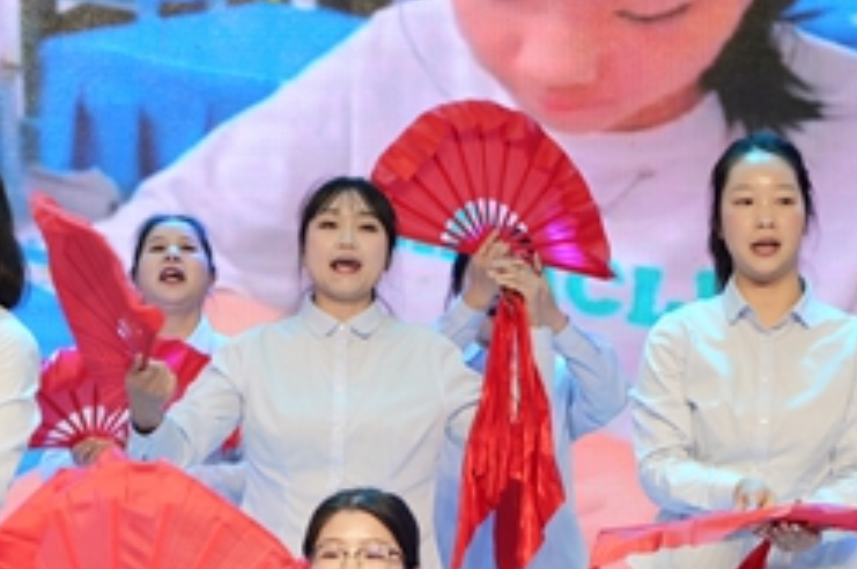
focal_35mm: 201
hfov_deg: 10.2
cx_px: 285
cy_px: 331
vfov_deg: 6.8
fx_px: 4779
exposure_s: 1/250
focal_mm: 62
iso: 200
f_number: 2.8
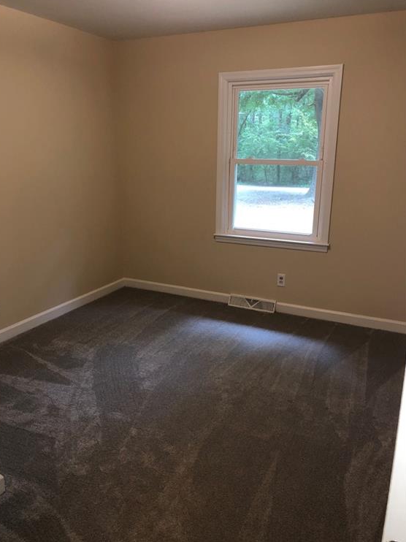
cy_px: 275
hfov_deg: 48.2
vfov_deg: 61.7
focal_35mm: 29
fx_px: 454
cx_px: 199
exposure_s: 1/15
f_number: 1.8
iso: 80
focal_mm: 4
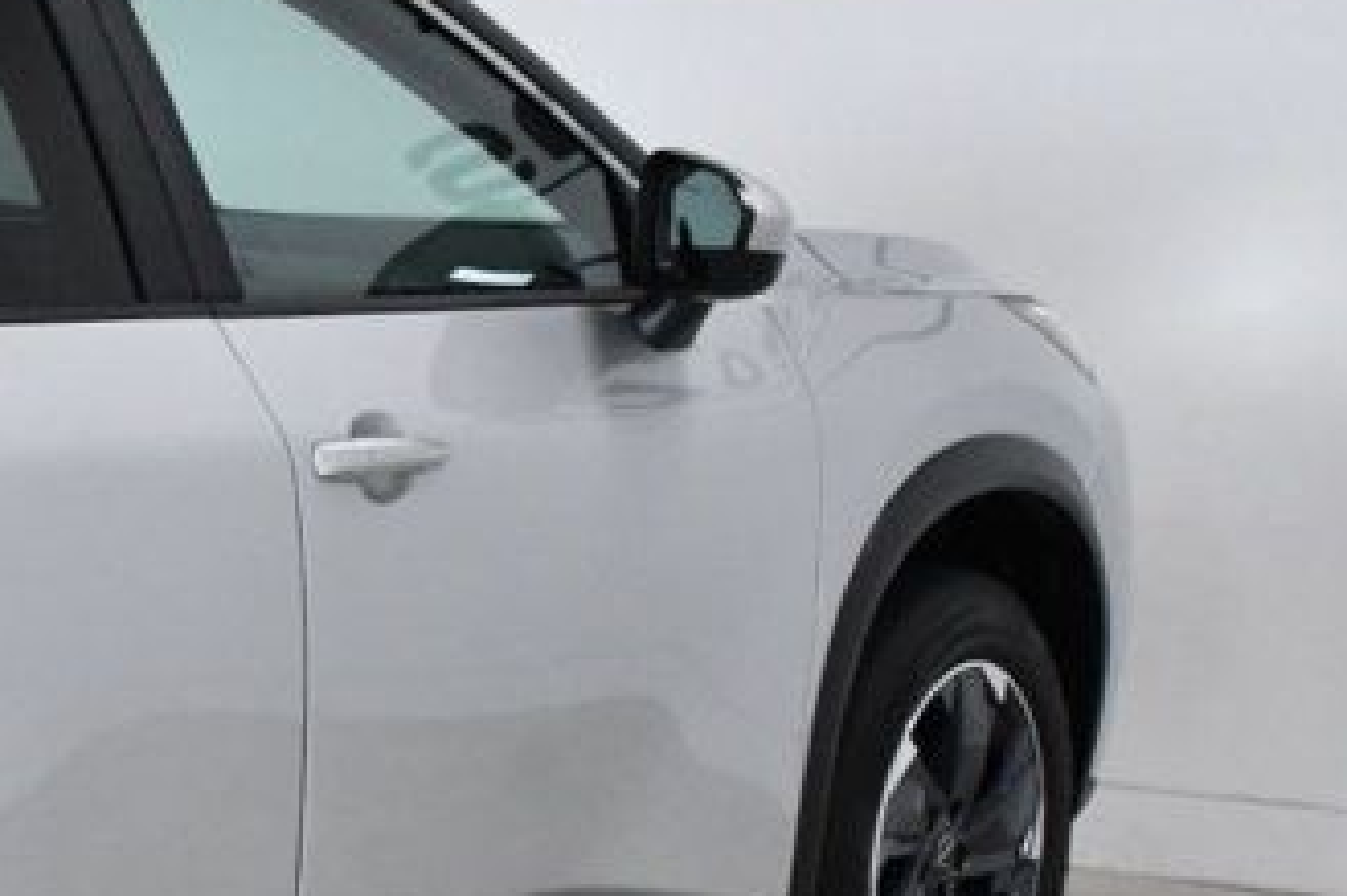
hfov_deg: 16.6
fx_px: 4188
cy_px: 745
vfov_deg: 12.2
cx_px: -663
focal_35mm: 112
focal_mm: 24
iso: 2500
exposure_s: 1/400
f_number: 10
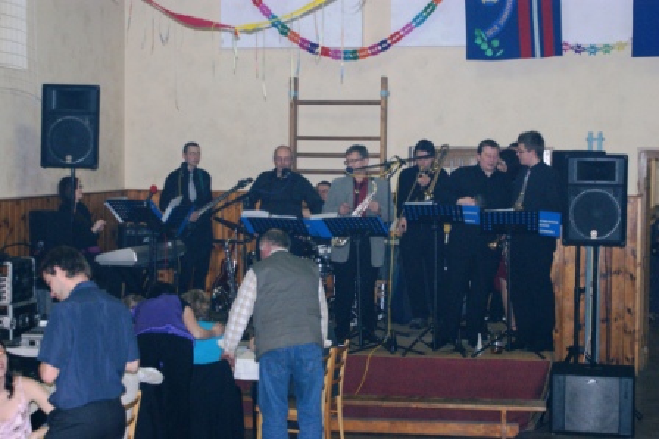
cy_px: 220
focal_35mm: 68
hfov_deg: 29.9
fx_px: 1235
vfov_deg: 20.1
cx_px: 330
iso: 400
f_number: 5.6
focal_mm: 45
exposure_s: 1/80
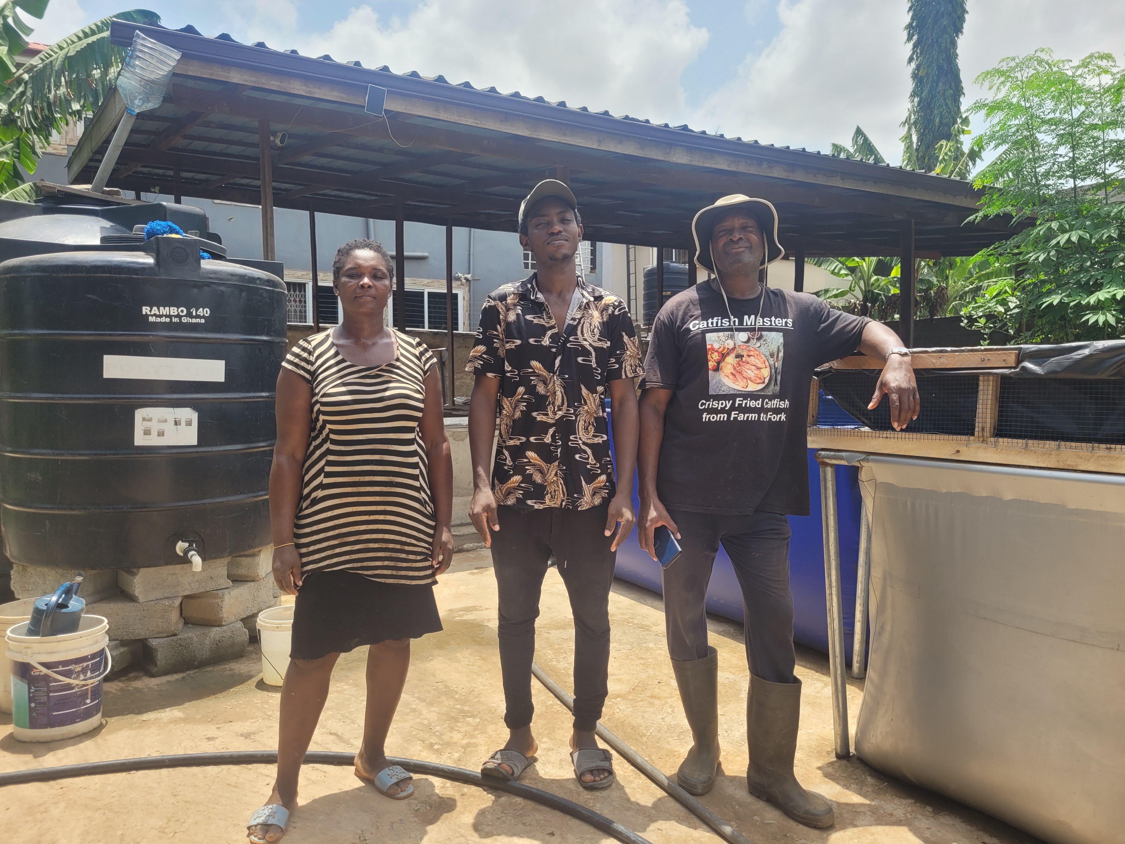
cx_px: 562
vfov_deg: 53.1
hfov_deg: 67.3
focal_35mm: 26
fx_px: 845
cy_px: 422
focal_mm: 5.4
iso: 40
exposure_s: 1/1395
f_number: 1.8
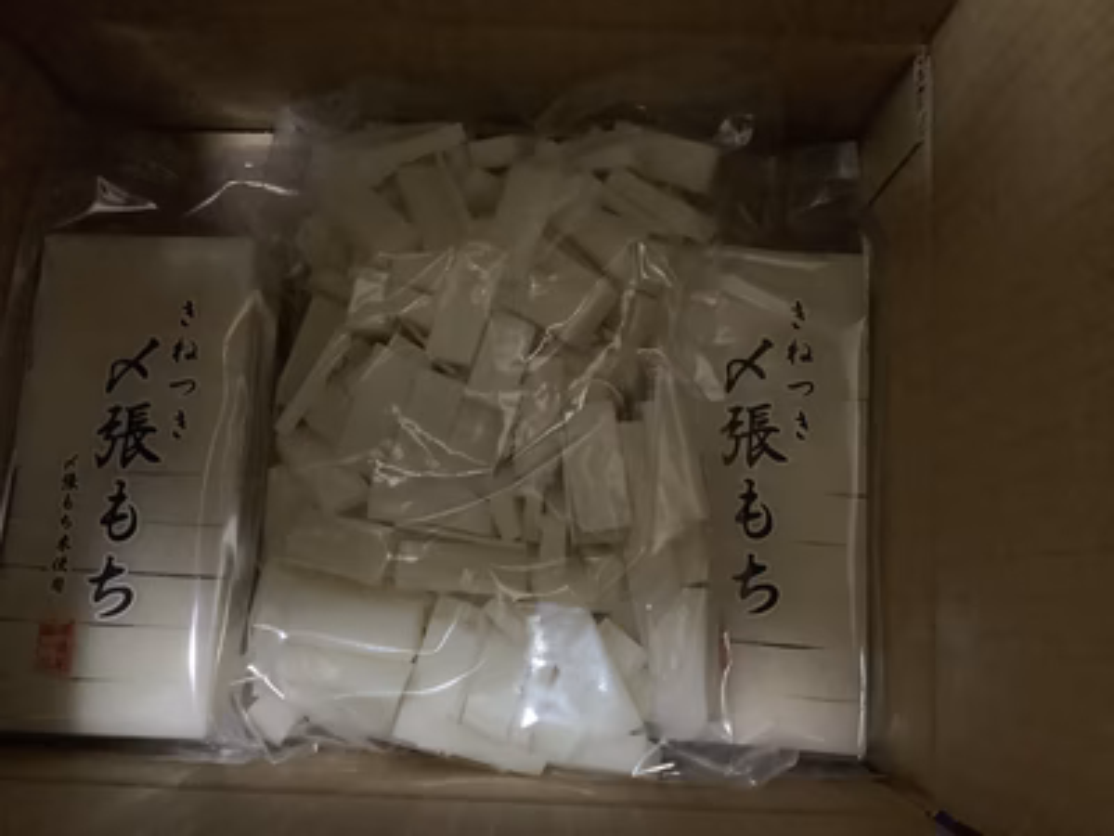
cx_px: 557
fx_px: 998
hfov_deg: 58.4
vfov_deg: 45.4
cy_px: 418
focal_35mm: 31
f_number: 2.4
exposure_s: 1/25
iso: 500
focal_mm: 3.3
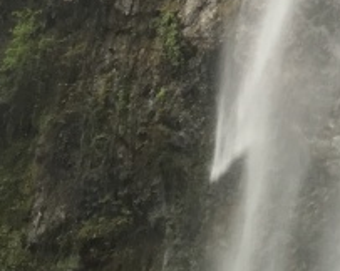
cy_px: -289
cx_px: 523
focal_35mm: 143
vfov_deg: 9.9
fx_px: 1438
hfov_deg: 12.7
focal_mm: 4.15
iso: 32
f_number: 2.2
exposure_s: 1/100
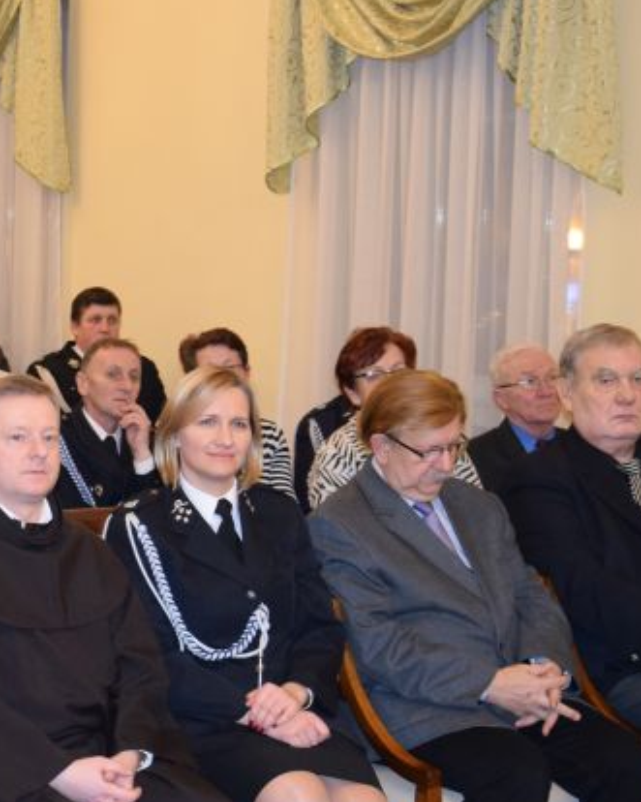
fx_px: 2064
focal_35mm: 87
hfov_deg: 17.2
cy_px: 385
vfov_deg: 22.0
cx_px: -15
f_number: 4.2
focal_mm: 32
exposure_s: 1/60
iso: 1800
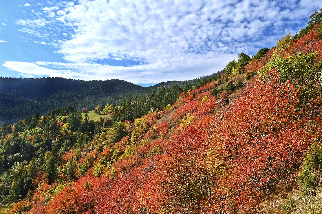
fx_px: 250
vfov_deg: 46.3
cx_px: 161
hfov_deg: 65.5
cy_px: 107
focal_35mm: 28
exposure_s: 1/320
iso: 100
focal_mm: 28
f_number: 8
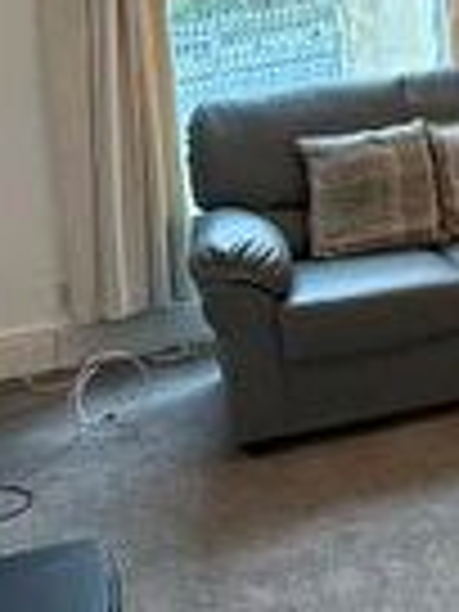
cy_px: 29
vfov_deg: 25.9
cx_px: 670
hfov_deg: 18.3
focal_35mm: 72
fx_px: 1273
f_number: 2.2
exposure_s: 1/100
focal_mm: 2.22
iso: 160
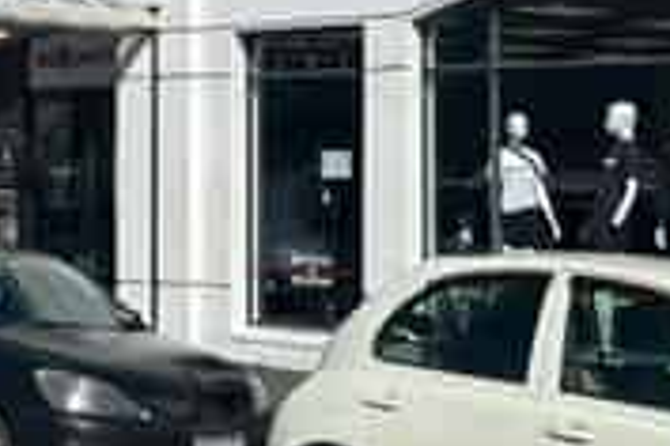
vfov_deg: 14.6
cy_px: 93
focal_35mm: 93
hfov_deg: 21.9
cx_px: 265
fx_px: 1731
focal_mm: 6.86
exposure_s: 1/12048
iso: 80
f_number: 1.78
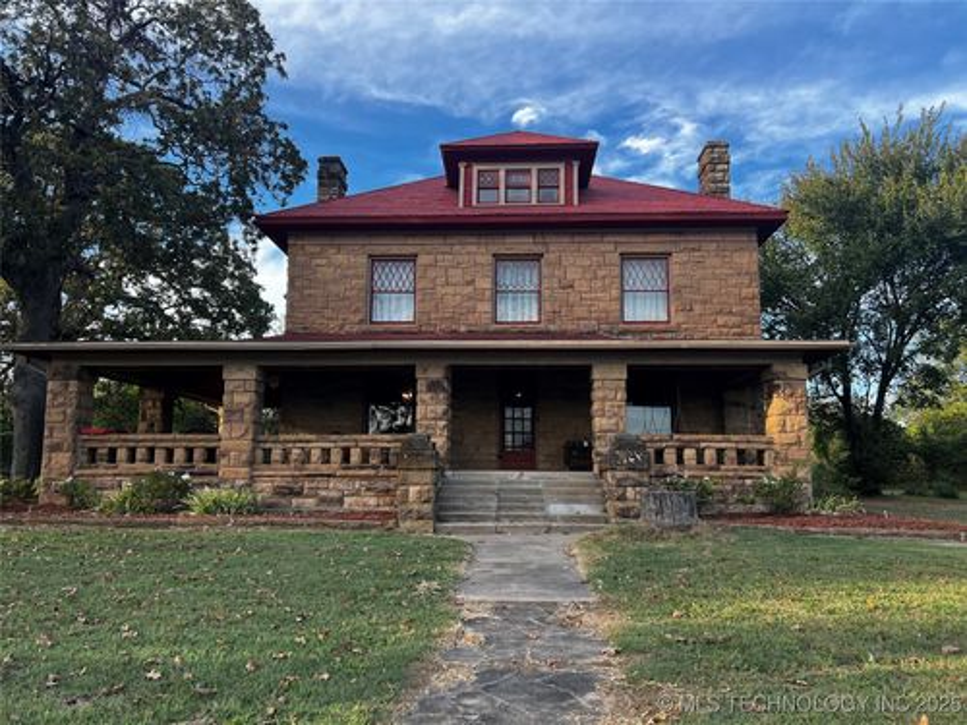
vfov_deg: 53.1
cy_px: 362
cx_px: 484
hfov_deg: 67.3
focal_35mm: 26
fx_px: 726
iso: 50
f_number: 1.5
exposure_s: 1/473
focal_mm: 5.7
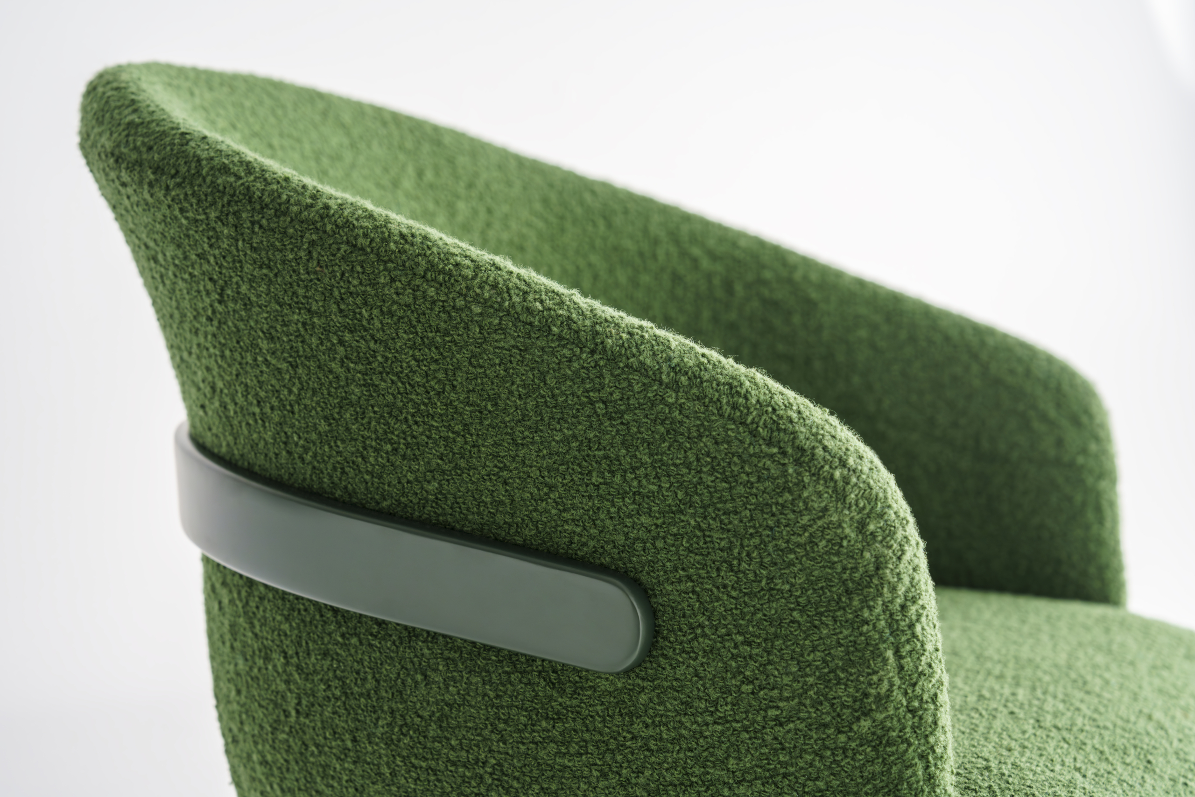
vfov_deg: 21.9
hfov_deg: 32.4
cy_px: 398
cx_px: 598
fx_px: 2058
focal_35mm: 62
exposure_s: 1/25
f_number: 7.1
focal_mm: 62
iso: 400
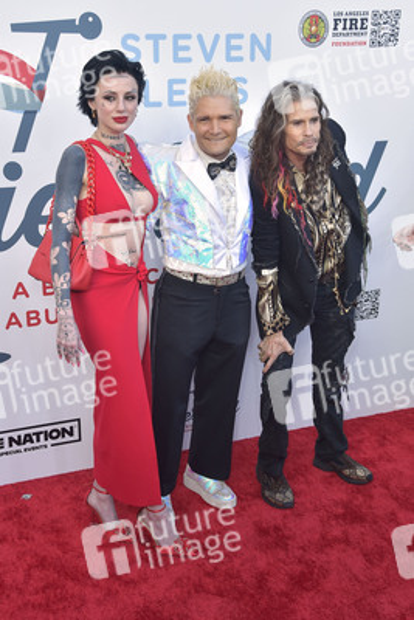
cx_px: 207
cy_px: 310
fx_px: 758
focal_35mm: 44
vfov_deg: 44.5
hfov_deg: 30.5
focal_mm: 44
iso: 500
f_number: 6.3
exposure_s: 1/250
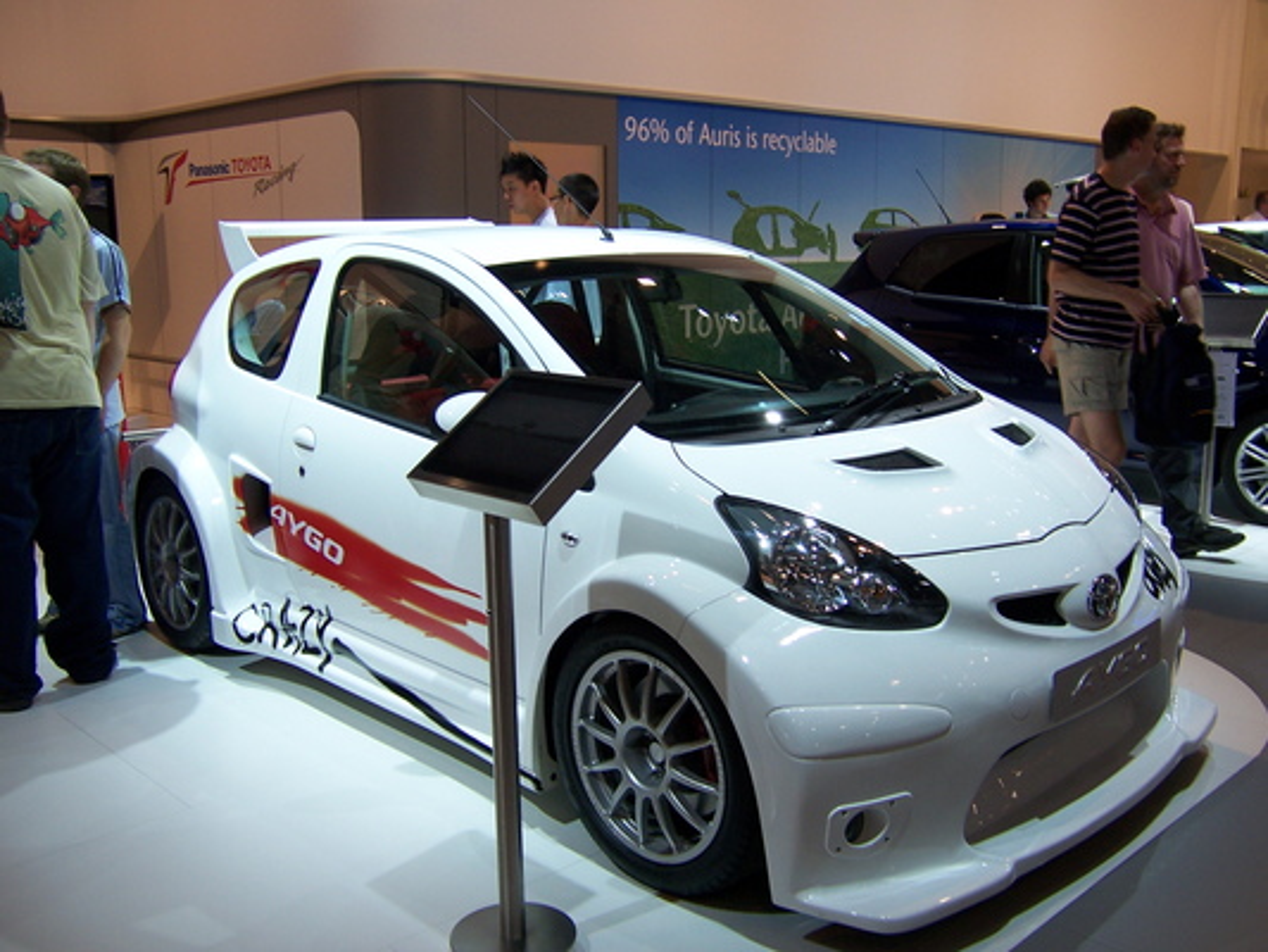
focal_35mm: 33
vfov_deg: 43.0
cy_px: 476
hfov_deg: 55.3
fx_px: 1209
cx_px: 634
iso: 80
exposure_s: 1/90
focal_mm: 5.5
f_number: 3.4
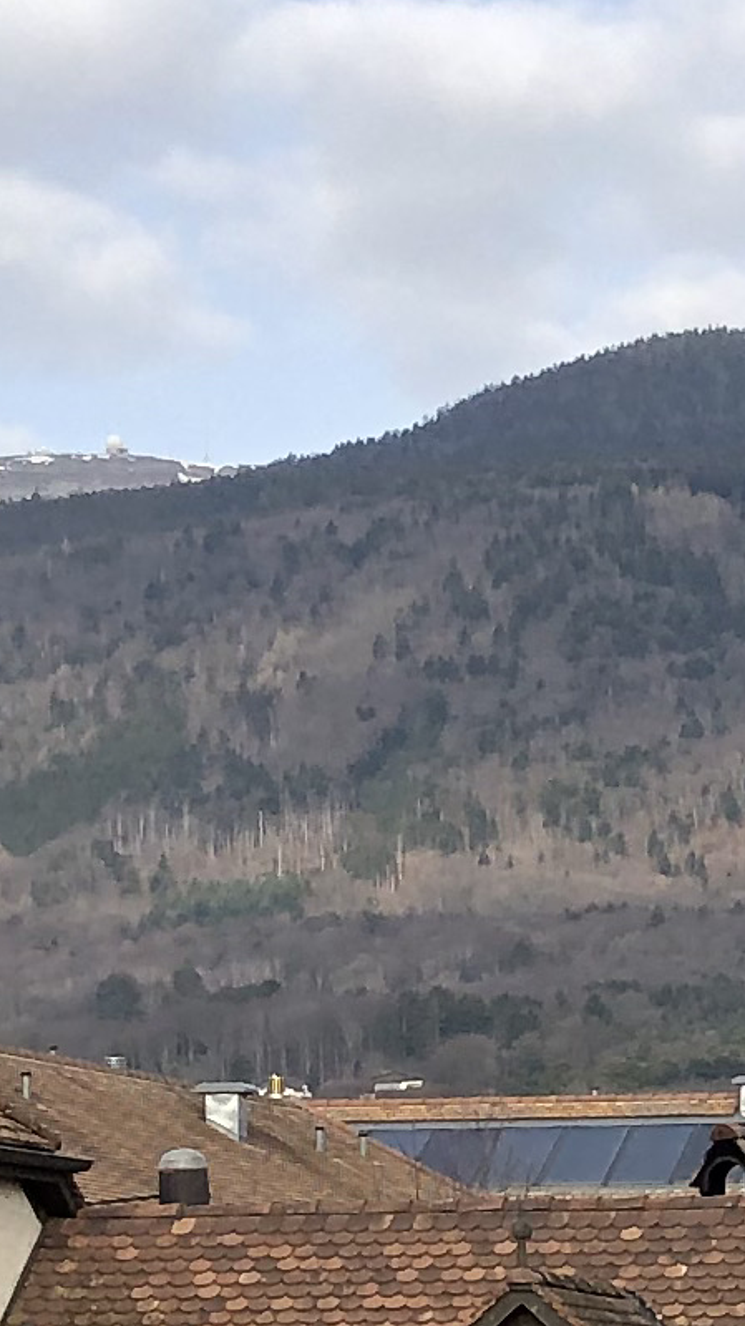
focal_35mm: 154
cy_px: 1070
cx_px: 1661
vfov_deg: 13.9
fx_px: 5412
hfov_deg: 7.5
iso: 20
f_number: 1.8
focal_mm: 4
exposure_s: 1/917
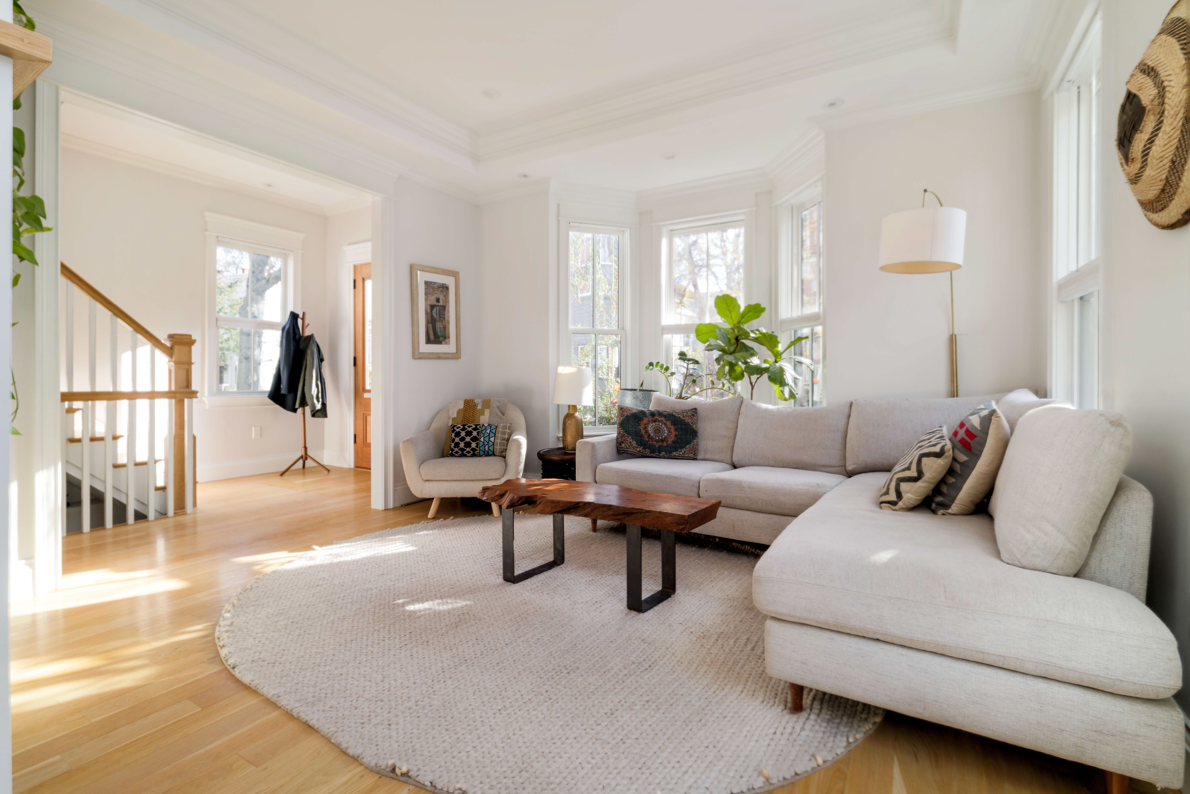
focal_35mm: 16
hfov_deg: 96.7
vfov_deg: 73.7
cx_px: 595
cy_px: 397
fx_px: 529
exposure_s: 1/10
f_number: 9
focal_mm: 16
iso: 250
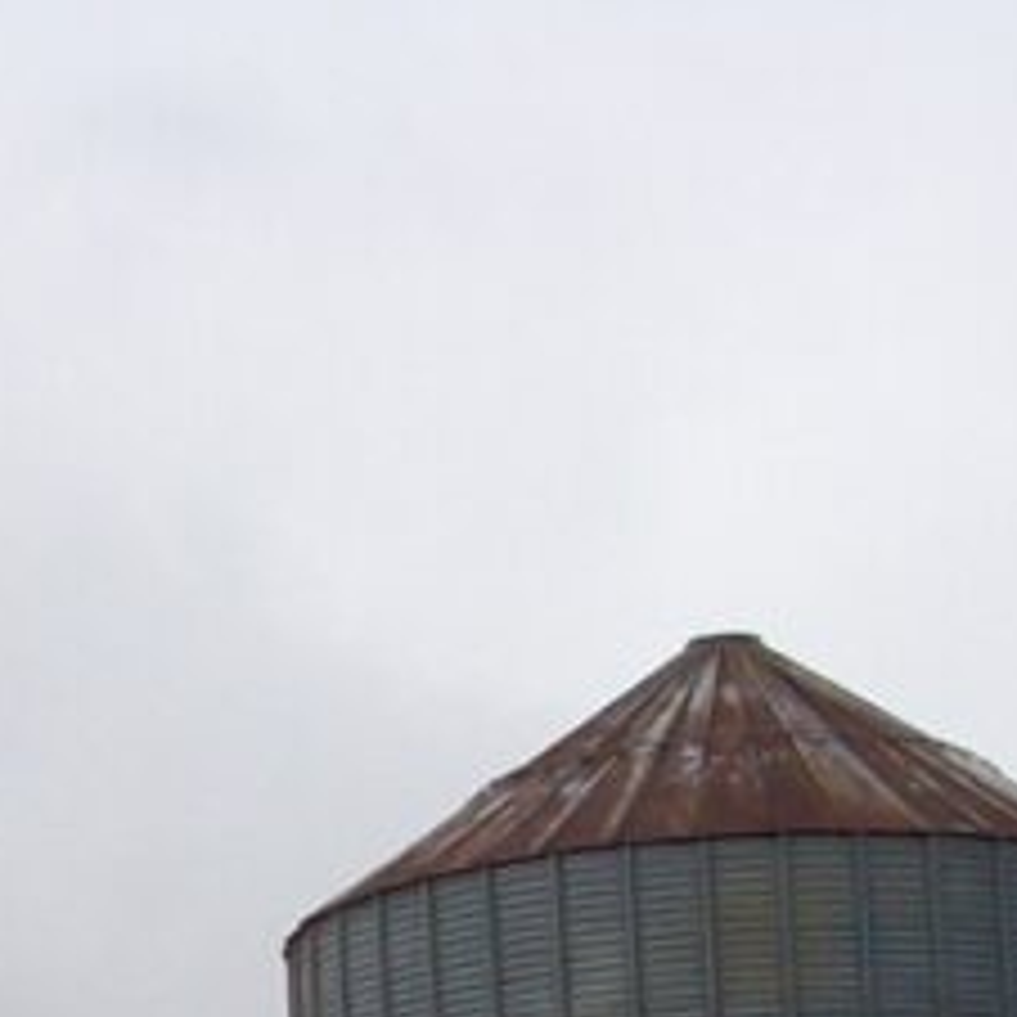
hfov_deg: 11.9
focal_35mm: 144
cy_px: 965
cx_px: -176
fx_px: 4786
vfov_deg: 12.0
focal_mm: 6
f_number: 4.8
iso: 80
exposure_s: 1/769
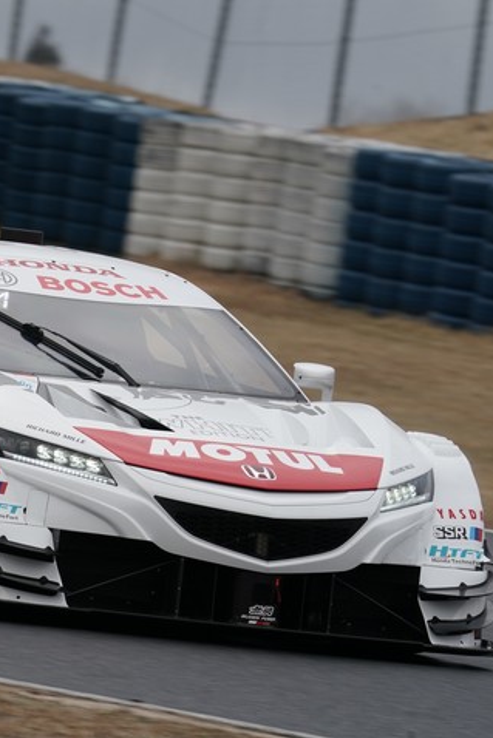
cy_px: 369
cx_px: 46
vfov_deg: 2.9
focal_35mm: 714
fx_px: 14655
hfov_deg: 1.9
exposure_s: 1/320
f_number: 13
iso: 320
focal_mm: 474
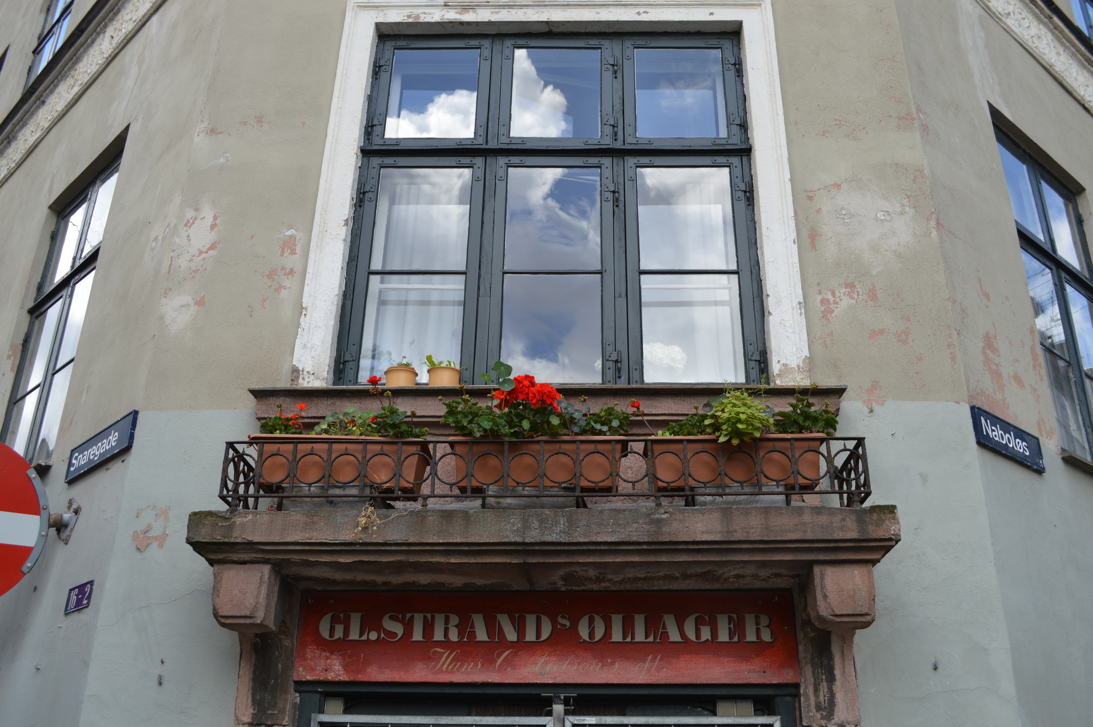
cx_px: 546
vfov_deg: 39.9
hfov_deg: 57.3
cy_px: 364
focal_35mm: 33
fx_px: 1001
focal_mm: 22
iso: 100
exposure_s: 1/125
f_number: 5.6
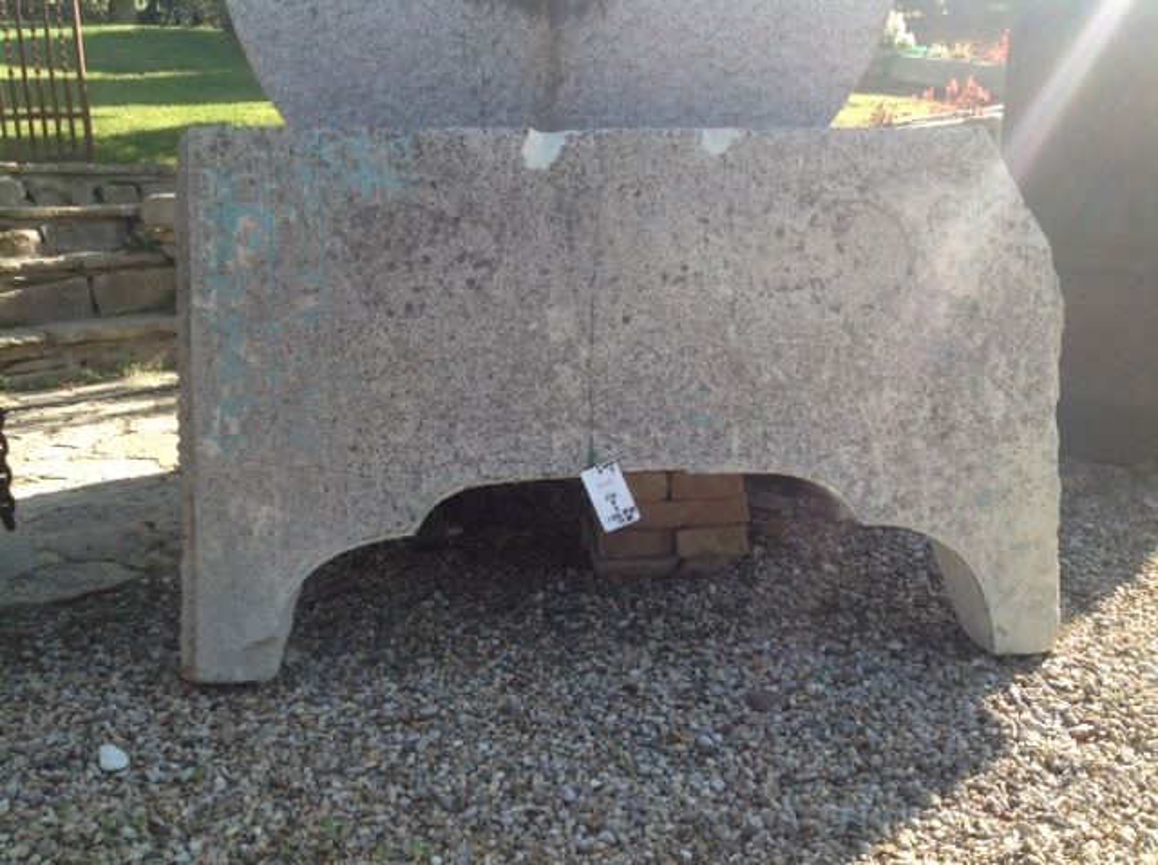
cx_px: 579
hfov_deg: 52.7
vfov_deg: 40.6
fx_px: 1169
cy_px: 432
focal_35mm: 35
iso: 50
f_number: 2.4
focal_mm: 4.28
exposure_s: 1/392
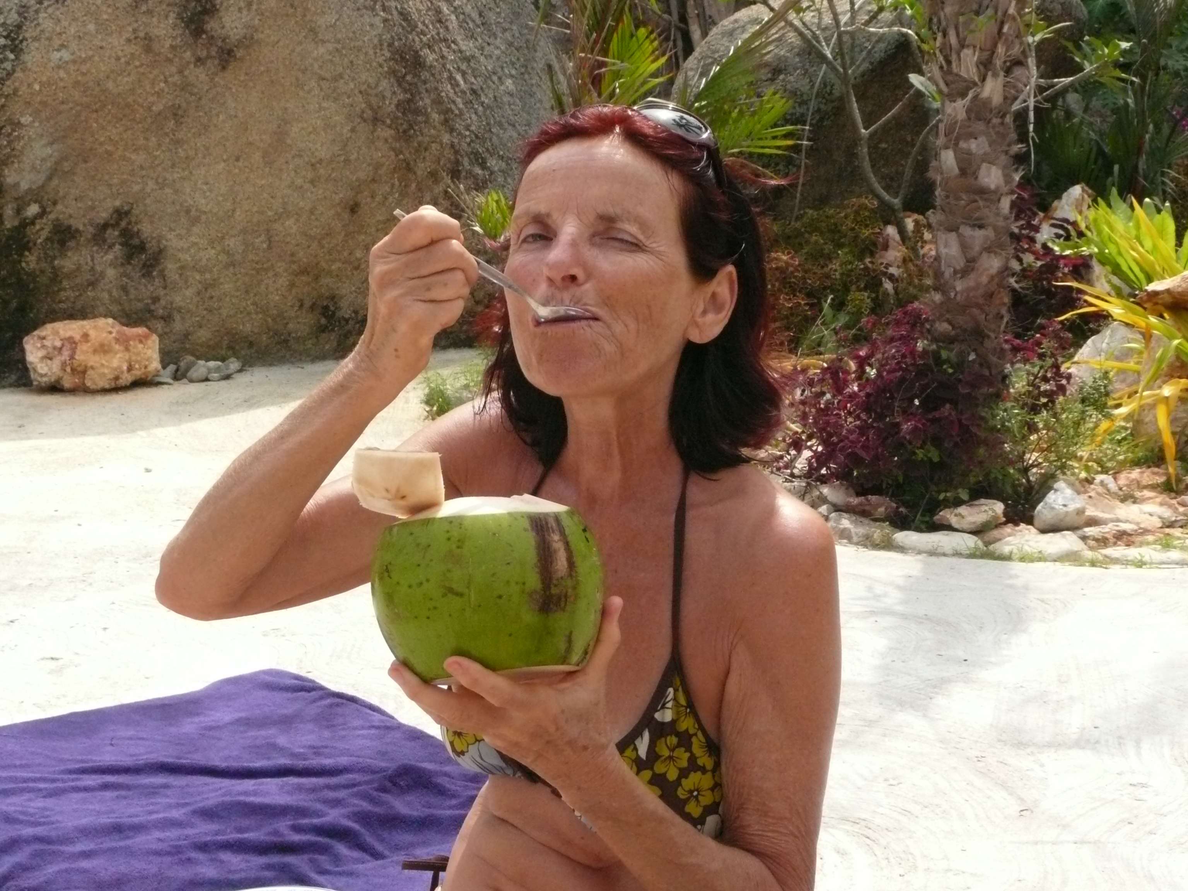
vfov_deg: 26.6
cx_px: 594
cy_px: 446
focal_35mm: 55
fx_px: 1888
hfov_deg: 34.9
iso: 400
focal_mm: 9.1
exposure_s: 1/320
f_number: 10
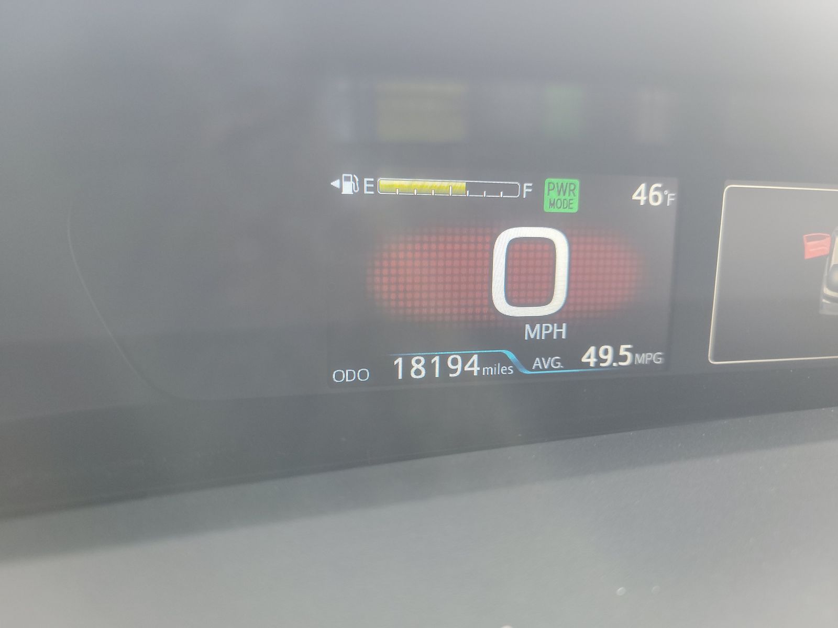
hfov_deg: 71.6
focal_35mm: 24
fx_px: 581
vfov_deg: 56.8
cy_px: 314
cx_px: 419
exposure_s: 1/59
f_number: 1.8
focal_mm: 6.7
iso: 343
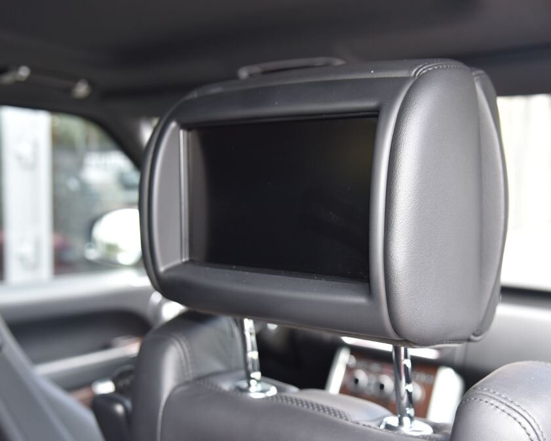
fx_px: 652
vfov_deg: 37.3
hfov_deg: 45.7
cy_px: 219
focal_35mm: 40
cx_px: 314
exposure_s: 1/60
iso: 500
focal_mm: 35
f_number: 4.5
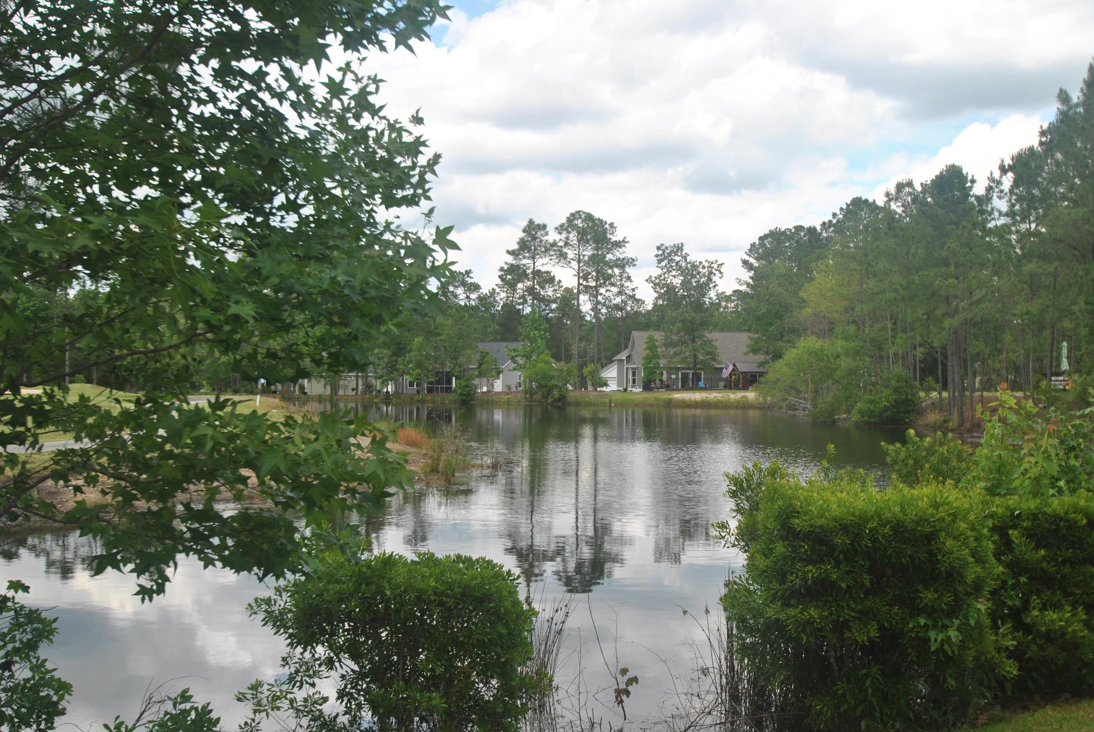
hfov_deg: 51.8
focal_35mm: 37
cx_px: 548
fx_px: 1126
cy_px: 374
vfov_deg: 36.0
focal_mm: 24
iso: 100
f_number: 7.1
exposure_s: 1/200
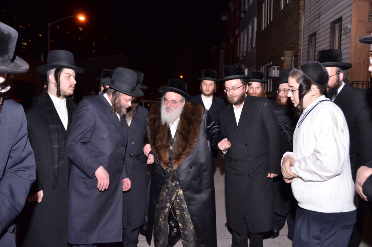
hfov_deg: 67.5
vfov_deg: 47.7
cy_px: 124
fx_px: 278
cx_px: 186
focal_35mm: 27
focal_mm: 18
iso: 1000
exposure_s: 1/160
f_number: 3.5
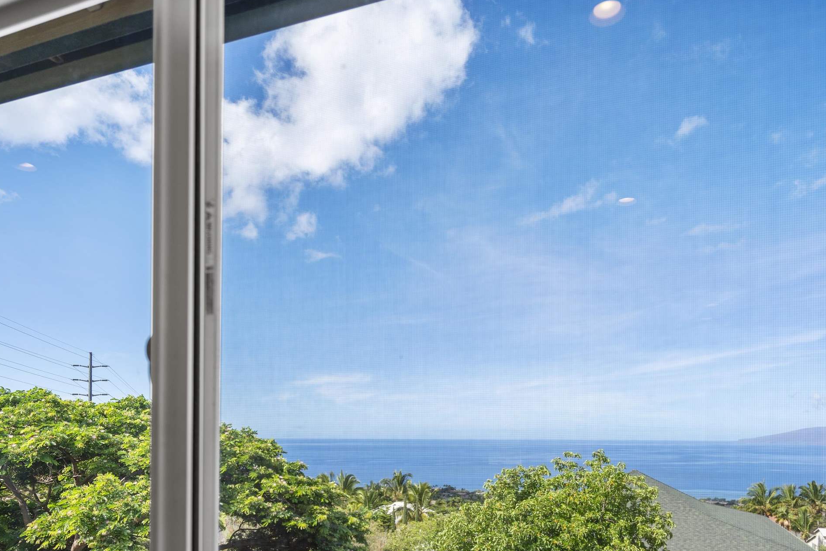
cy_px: 438
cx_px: 430
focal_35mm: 26
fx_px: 597
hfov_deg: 69.4
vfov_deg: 47.0
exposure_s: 1/160
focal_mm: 16
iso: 100
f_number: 4
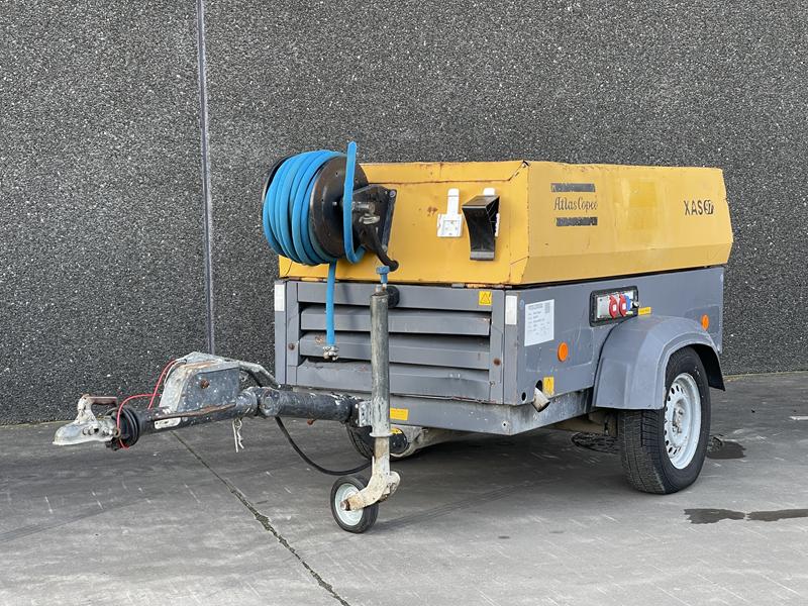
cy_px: 303
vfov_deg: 22.9
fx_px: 1494
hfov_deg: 30.3
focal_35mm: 64
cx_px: 404
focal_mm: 7.5
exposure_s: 1/99
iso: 40
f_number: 2.2
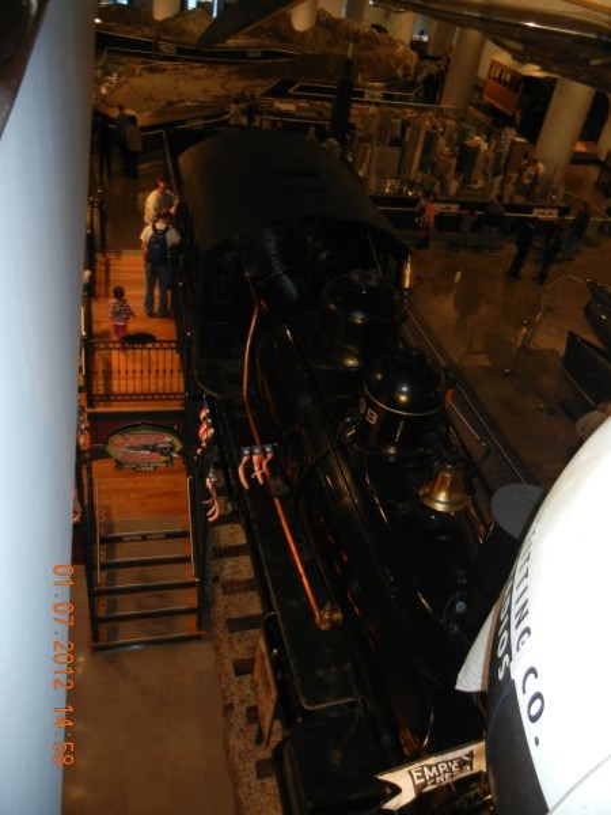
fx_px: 706
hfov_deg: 46.8
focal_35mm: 30
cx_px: 306
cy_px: 408
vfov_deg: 60.0
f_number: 3.5
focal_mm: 5.4
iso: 400
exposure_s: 1/30
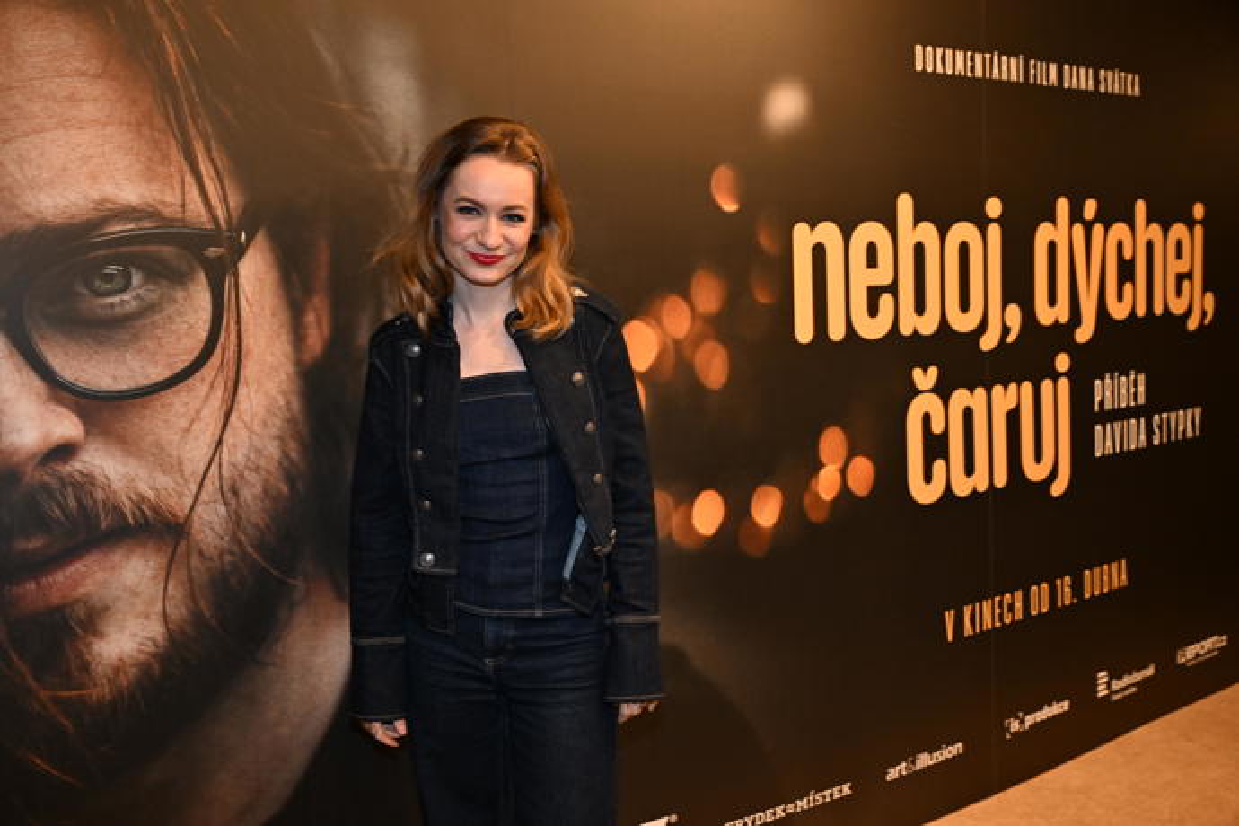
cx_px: 620
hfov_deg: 54.4
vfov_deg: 37.9
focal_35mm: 35
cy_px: 413
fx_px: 1204
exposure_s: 1/125
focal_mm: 35
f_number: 4
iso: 2500
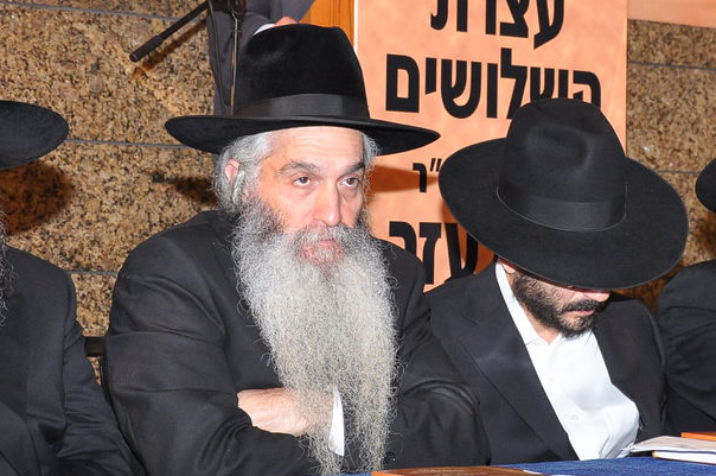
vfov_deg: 9.8
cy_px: 213
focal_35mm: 139
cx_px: 513
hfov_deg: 14.7
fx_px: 2761
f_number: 5.6
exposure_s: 1/80
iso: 640
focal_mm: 40
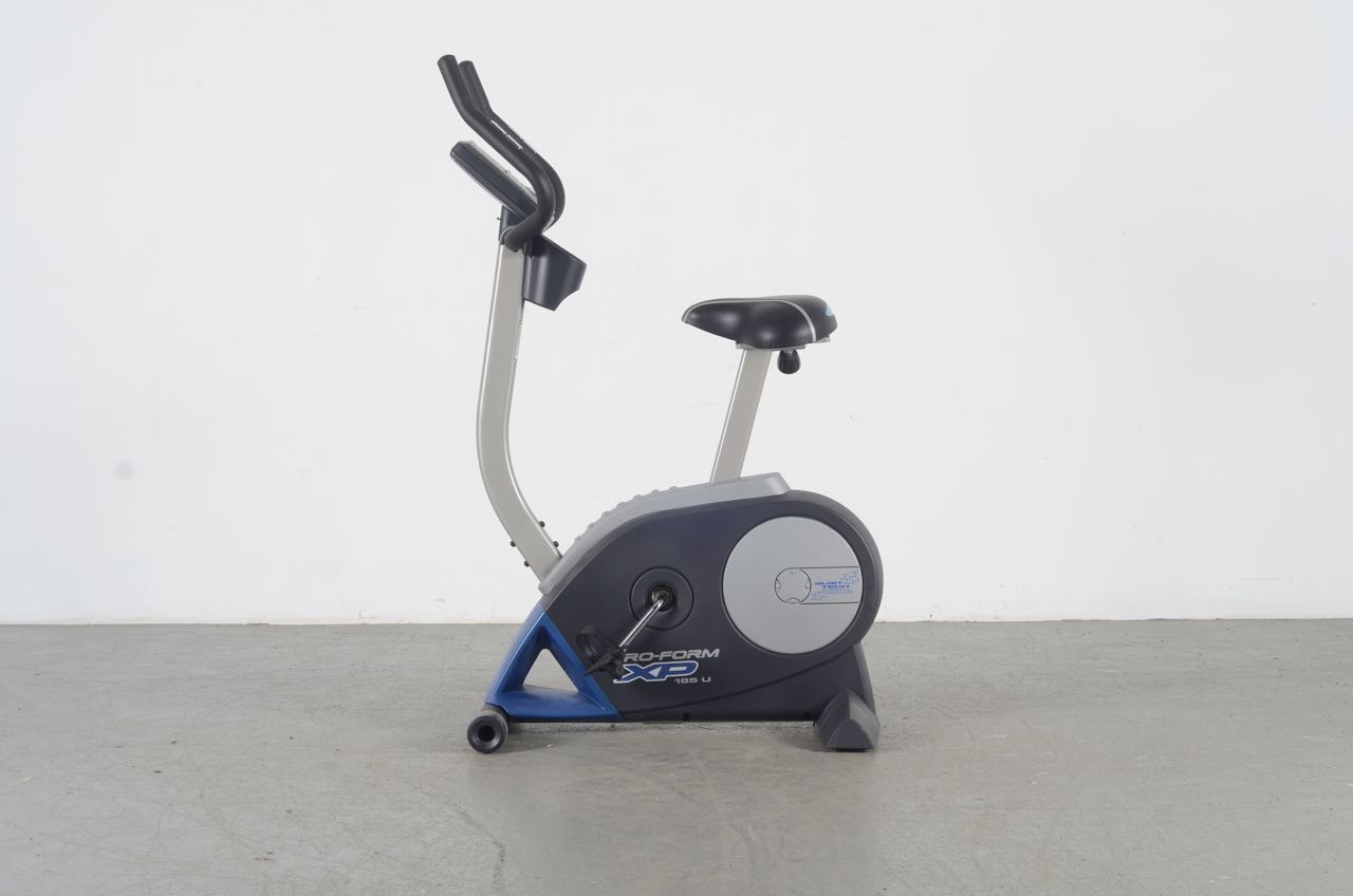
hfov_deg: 27.0
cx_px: 676
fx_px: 2813
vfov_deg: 18.1
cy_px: 448
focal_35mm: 75
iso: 100
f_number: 8
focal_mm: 50
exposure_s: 1/125
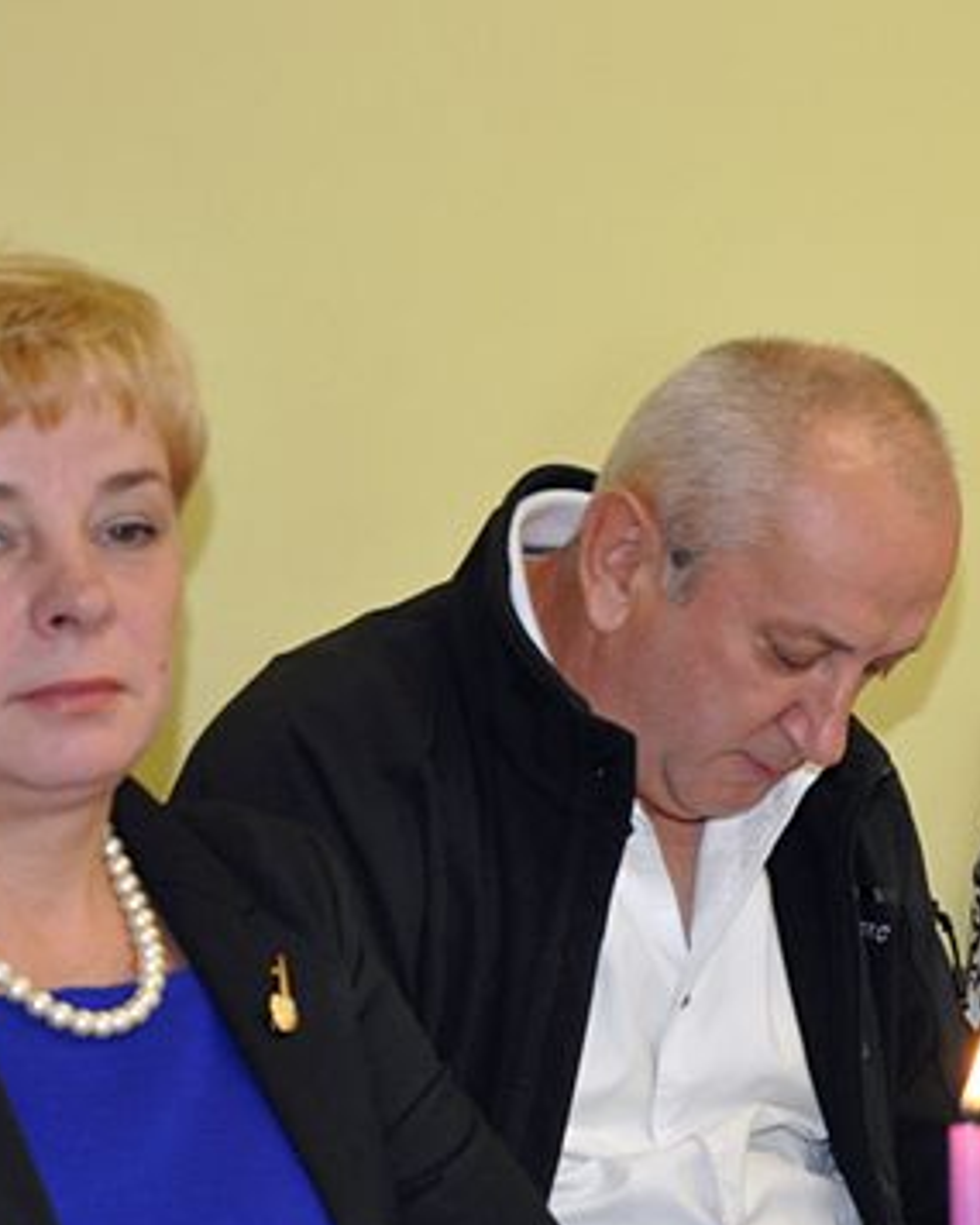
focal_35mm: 141
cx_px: 1193
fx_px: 5110
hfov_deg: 10.8
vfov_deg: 13.6
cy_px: 969
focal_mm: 42
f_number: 5.6
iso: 800
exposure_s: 1/60
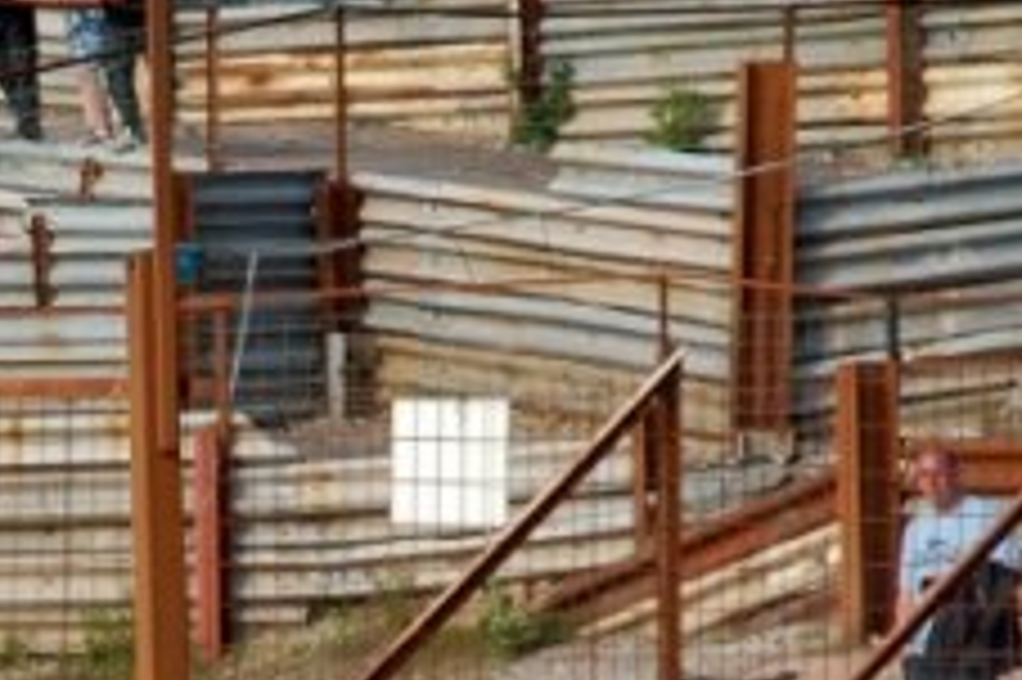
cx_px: -230
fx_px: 13900
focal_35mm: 490
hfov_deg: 4.2
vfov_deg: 2.8
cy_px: 955
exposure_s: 1/800
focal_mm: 116
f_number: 6
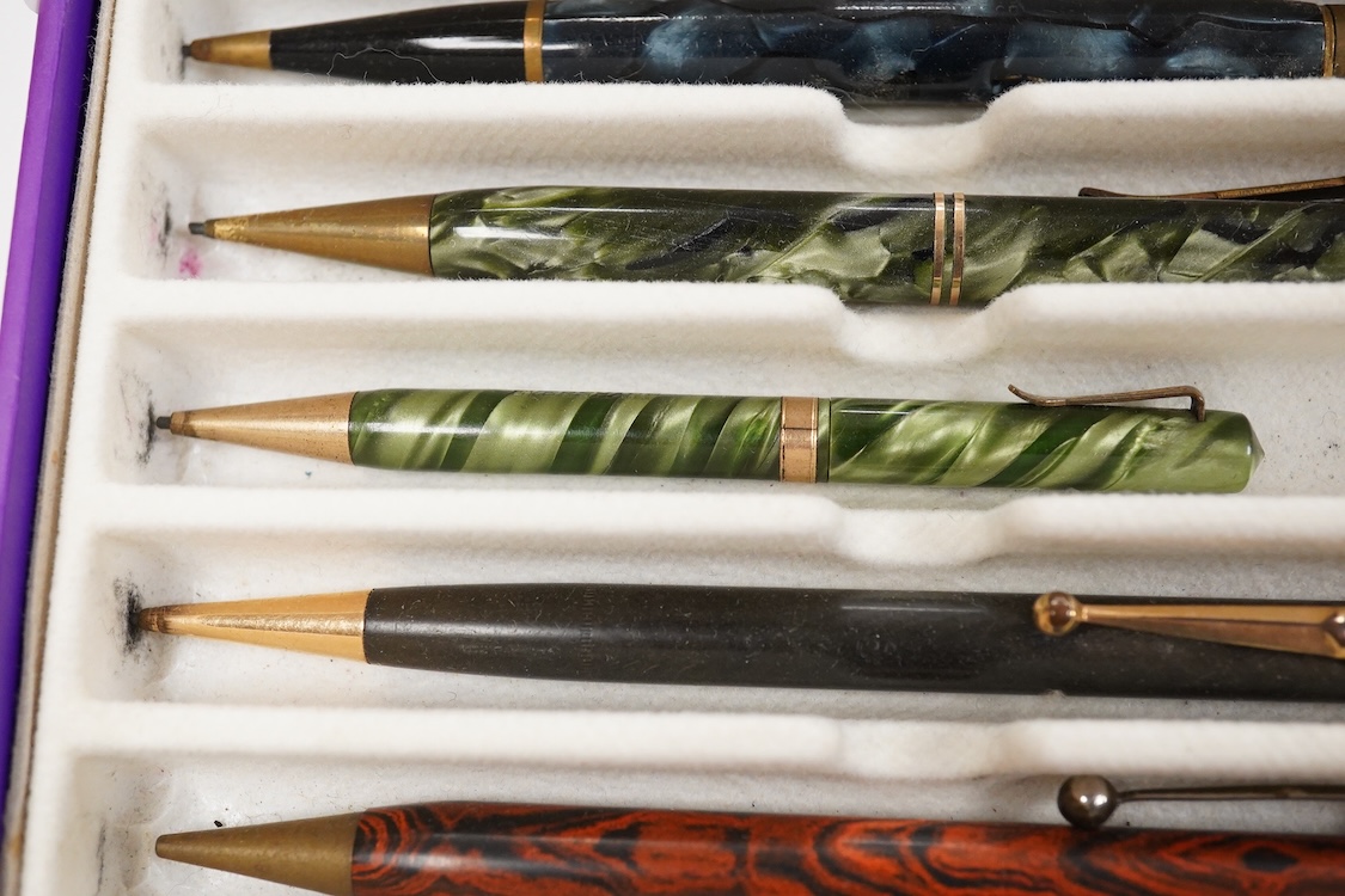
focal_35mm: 45
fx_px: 1681
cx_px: 672
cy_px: 448
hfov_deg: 43.6
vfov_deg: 29.9
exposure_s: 1/160
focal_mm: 30
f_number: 9
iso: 2500
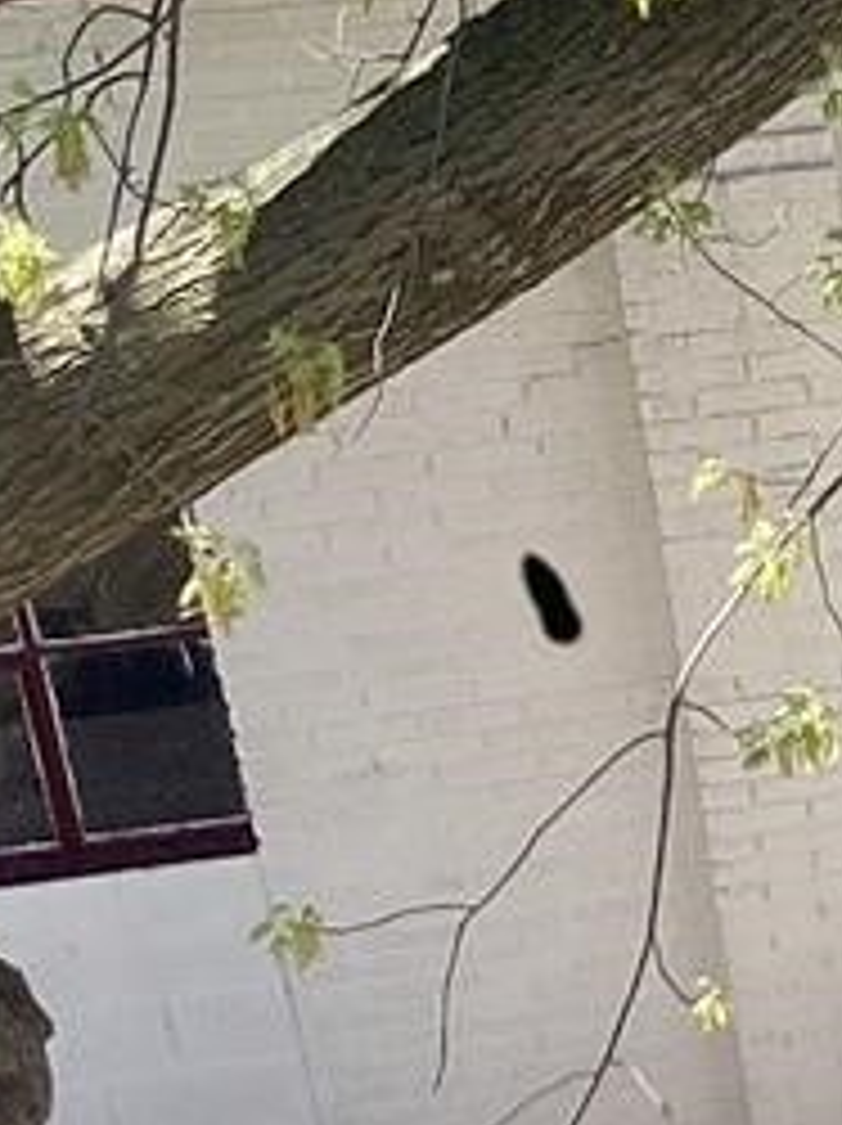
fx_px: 4126
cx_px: 2031
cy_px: 58
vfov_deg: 15.3
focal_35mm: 127
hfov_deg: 10.1
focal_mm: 3.3
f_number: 2.4
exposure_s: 1/310
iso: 25
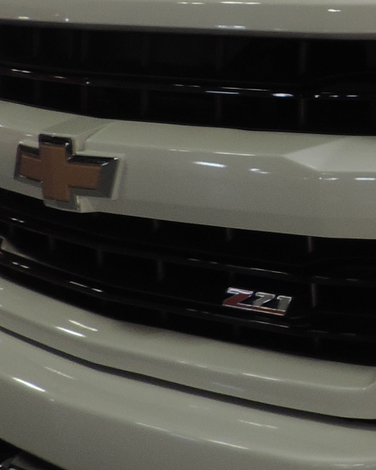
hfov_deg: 12.0
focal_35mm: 113
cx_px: 785
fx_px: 1572
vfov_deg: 16.9
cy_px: 137
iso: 80
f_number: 3
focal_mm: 4.3
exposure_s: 1/40
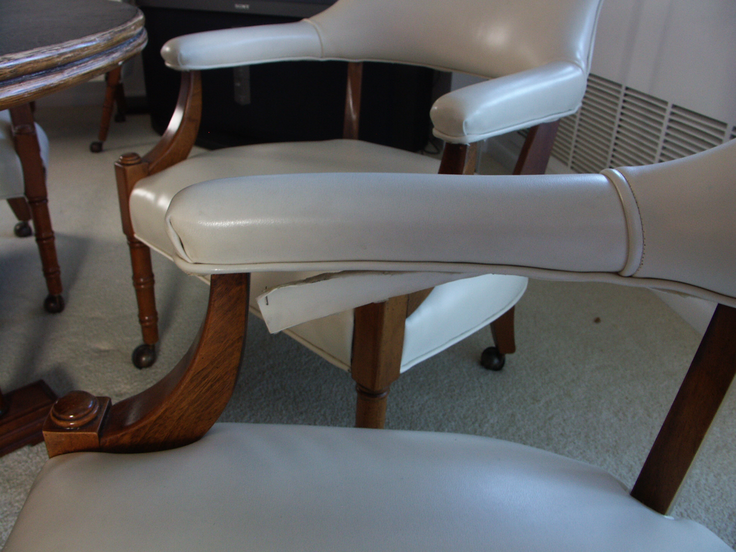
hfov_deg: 63.4
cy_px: 276
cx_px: 368
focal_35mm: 28
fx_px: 595
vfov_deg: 49.7
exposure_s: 1/10
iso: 100
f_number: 4.5
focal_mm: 7.2
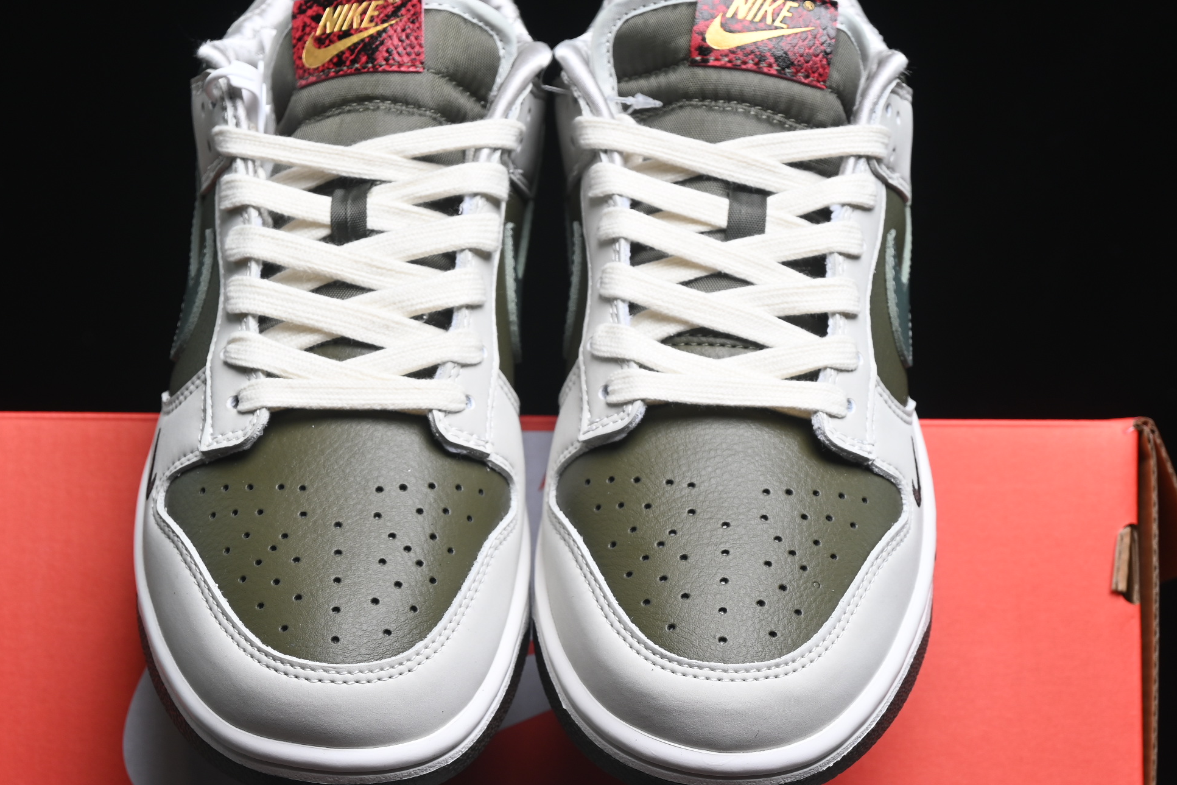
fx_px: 3531
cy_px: 452
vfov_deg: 12.7
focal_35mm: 108
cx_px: 539
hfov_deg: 18.9
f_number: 6.3
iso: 160
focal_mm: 50
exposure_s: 1/50
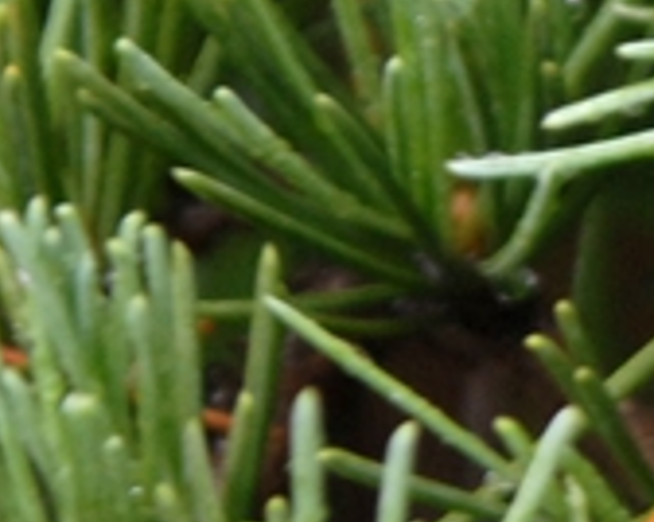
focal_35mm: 732
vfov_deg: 2.1
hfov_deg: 2.6
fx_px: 14150
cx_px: 1943
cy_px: -41
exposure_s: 1/25
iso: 400
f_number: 5
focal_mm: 85
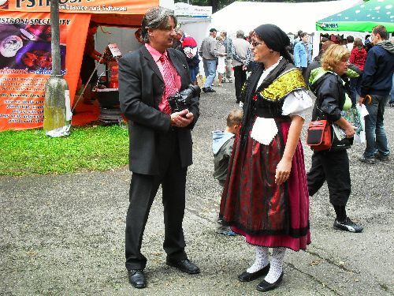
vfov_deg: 29.7
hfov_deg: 38.9
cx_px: 197
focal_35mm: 49
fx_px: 558
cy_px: 148
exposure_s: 1/180
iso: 100
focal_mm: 8.7
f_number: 3.9
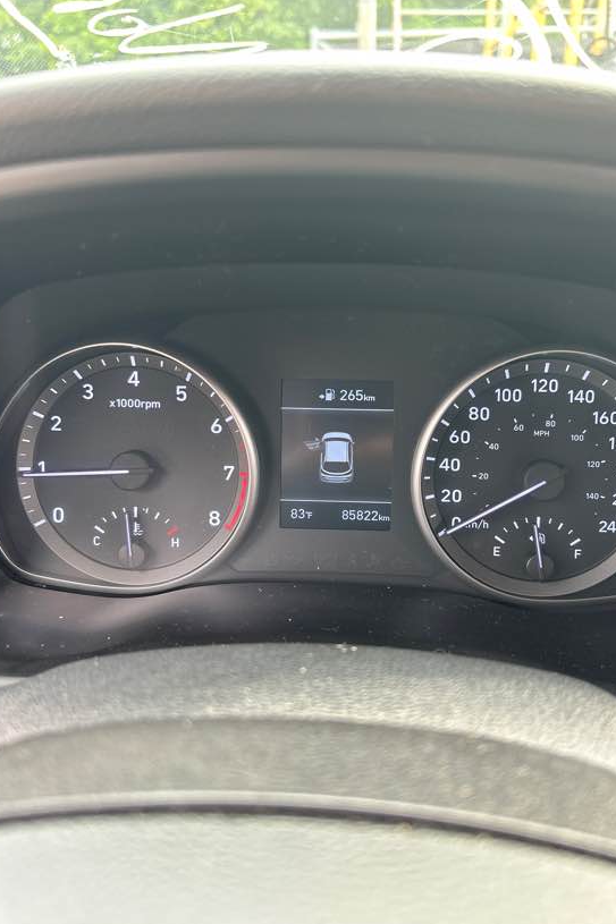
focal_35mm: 28
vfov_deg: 65.5
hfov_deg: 46.3
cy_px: 458
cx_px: 344
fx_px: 719
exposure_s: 1/106
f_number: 1.5
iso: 125
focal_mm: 5.7
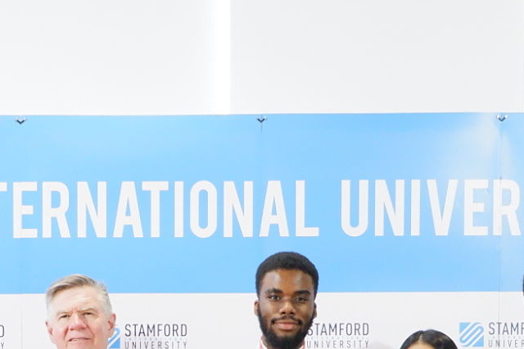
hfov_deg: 20.2
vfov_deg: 13.0
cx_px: 104
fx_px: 1456
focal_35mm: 100
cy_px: 509
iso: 2500
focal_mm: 21.1
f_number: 4
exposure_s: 1/45
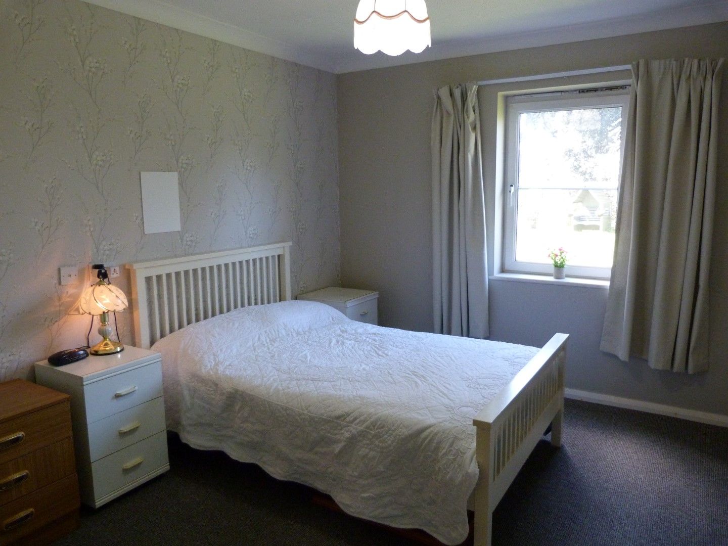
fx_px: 526
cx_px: 364
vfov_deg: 54.9
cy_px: 273
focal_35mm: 25
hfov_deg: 69.4
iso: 320
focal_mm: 4.5
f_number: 2.8
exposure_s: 1/60
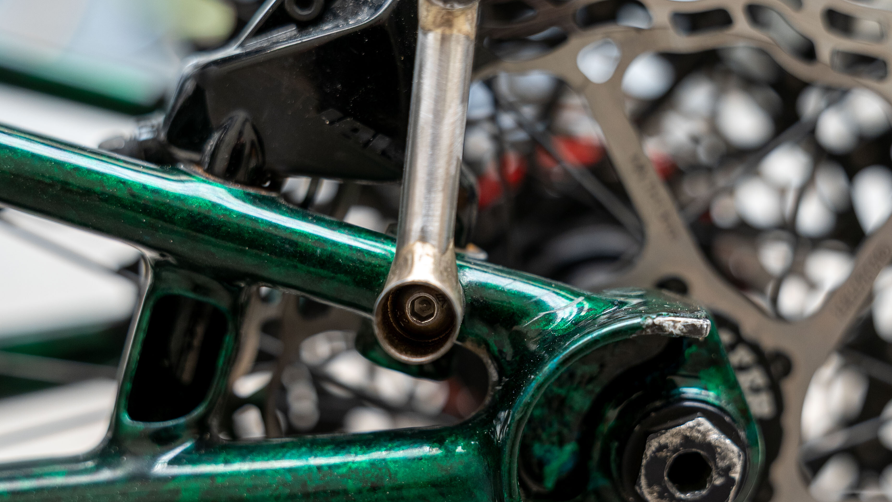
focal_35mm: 68
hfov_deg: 31.0
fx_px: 1608
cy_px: 306
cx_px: 482
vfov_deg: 17.7
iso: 250
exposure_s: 1/60
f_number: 2.8
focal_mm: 37
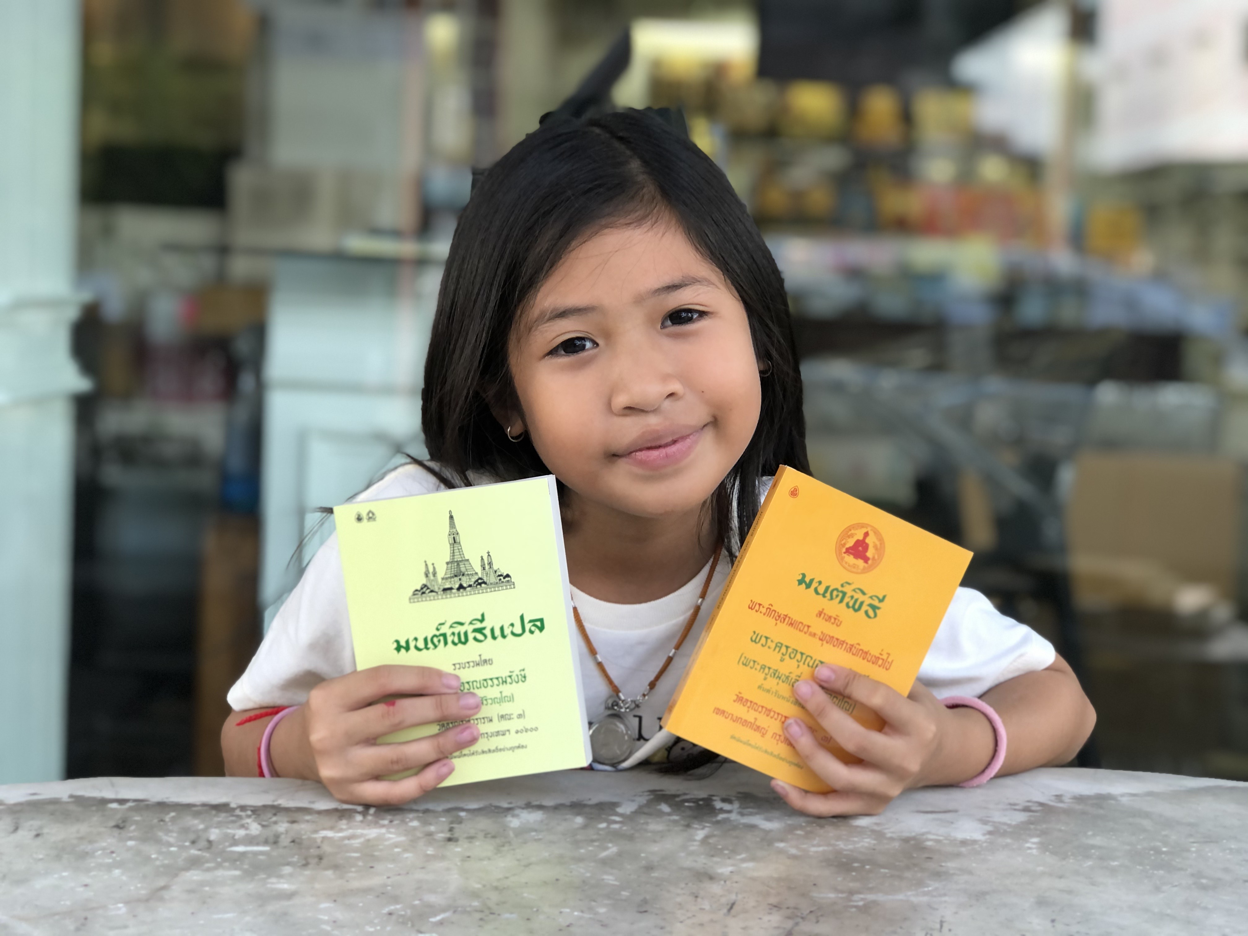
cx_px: 624
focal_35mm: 57
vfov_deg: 25.7
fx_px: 2055
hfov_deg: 33.8
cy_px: 468
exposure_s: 1/33
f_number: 2.8
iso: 32
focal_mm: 6.6
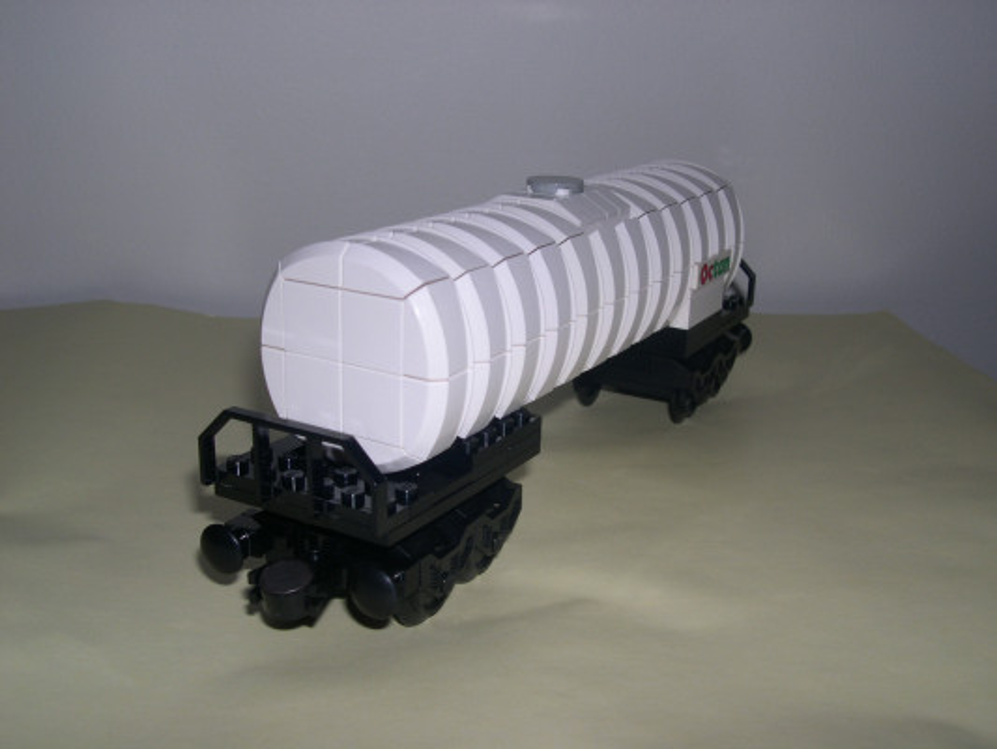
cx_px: 498
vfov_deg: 37.7
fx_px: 1095
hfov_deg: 49.0
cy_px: 374
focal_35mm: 38
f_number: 7.6
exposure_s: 1/60
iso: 100
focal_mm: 8
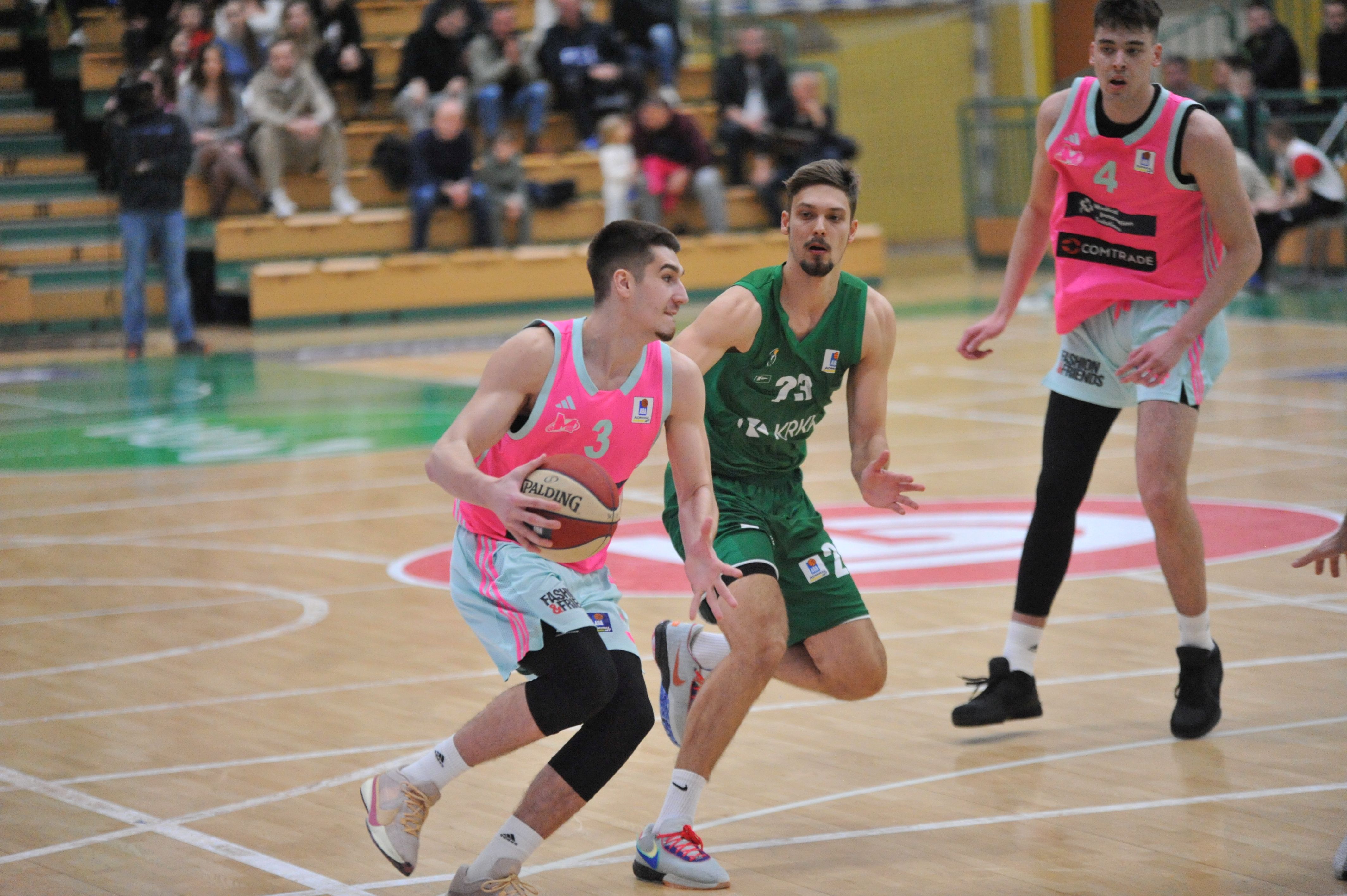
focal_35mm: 175
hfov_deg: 11.8
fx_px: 6544
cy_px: 448
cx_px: 674
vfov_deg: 7.8
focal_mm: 175
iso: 6400
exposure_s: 1/1000
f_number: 2.8
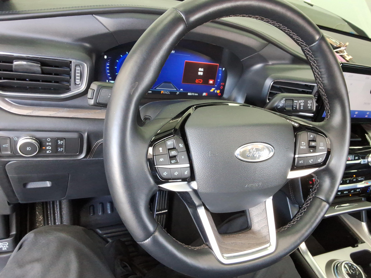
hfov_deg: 63.4
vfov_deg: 49.7
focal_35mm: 28
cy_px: 139
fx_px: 300
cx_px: 186
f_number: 1.9
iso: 139
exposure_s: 1/40
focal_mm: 2.91
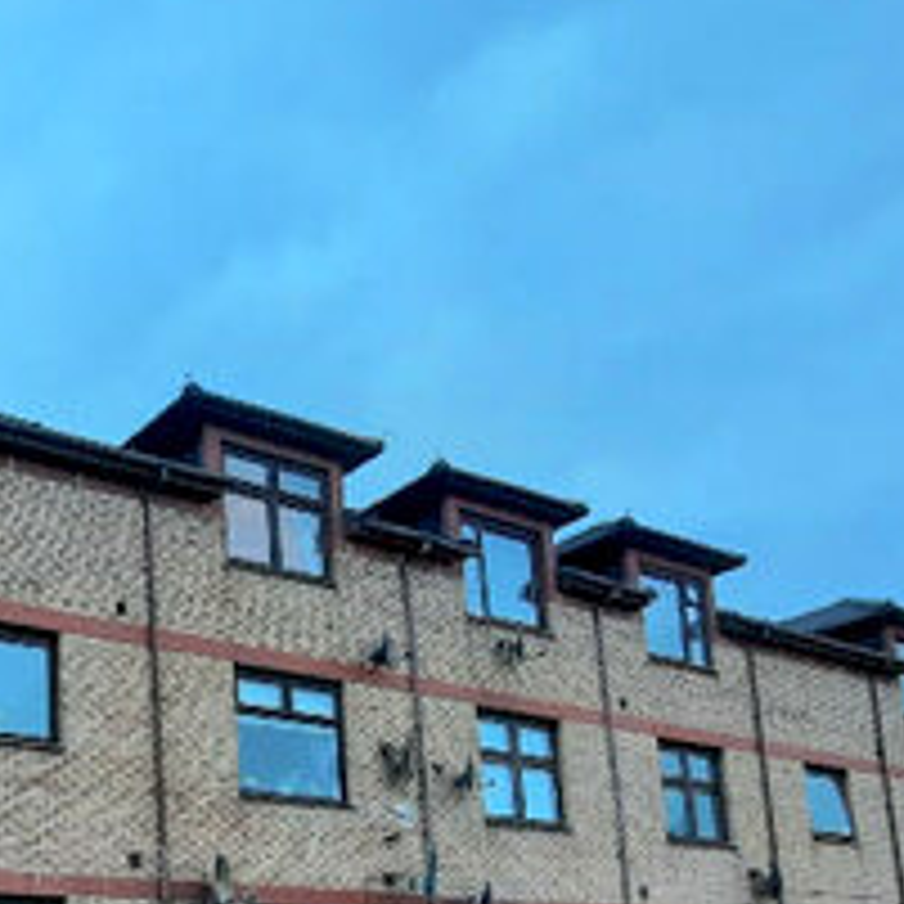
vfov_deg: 38.7
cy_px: 825
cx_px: 85
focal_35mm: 40
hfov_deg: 38.8
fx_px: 1182
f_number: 2.2
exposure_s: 1/50
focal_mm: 1.74
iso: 200
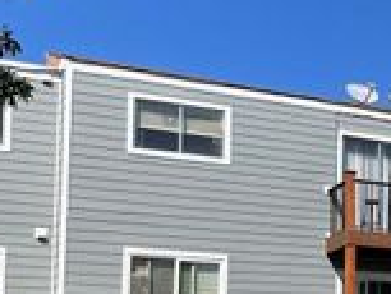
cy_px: 295
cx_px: 583
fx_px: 961
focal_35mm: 85
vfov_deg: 17.0
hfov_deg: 20.0
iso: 32
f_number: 1.6
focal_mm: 4.2
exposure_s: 1/3610
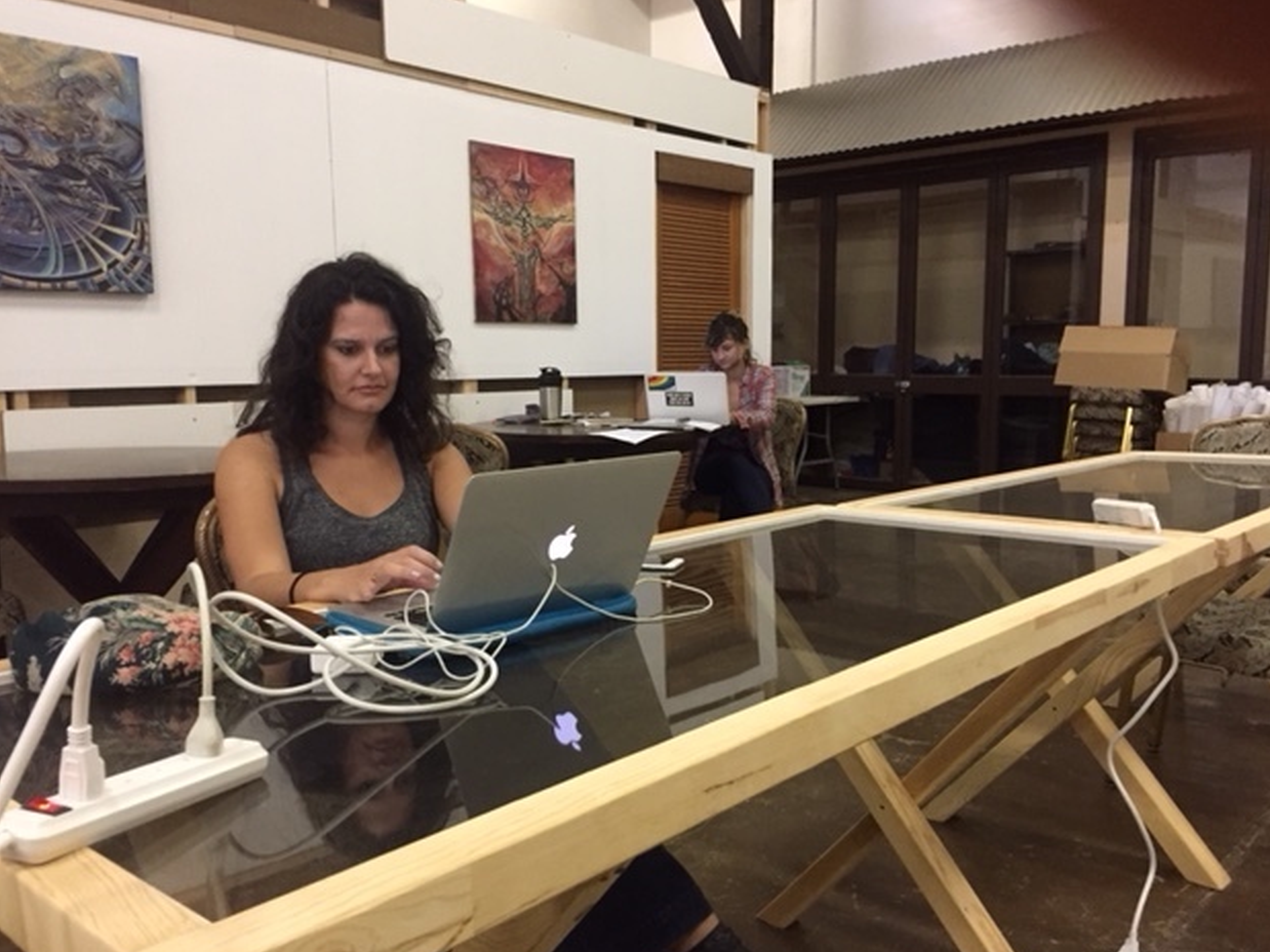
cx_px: 654
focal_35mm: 30
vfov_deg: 46.8
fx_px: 1100
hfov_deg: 60.0
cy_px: 484
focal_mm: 4.15
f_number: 2.2
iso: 250
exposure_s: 1/15
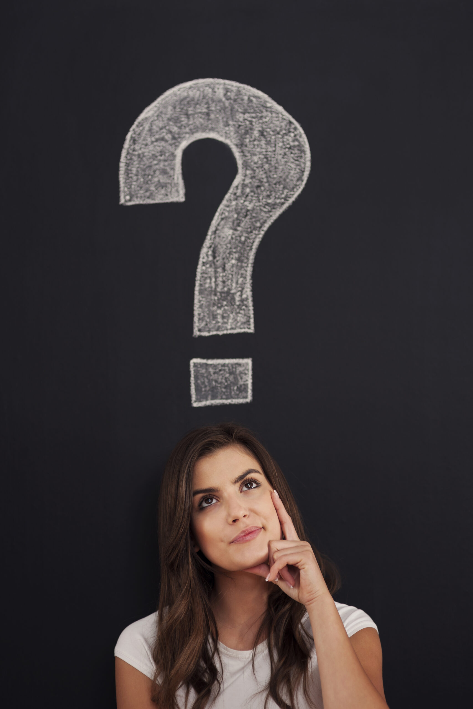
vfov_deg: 23.9
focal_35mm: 85
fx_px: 1675
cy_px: 354
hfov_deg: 16.1
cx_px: 236
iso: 100
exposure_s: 1/100
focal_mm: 85
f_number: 2.5
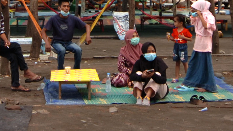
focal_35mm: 98
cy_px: -70
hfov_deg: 21.8
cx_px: 102
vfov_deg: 11.8
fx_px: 605
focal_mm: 24
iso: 200
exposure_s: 1/160
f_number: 4
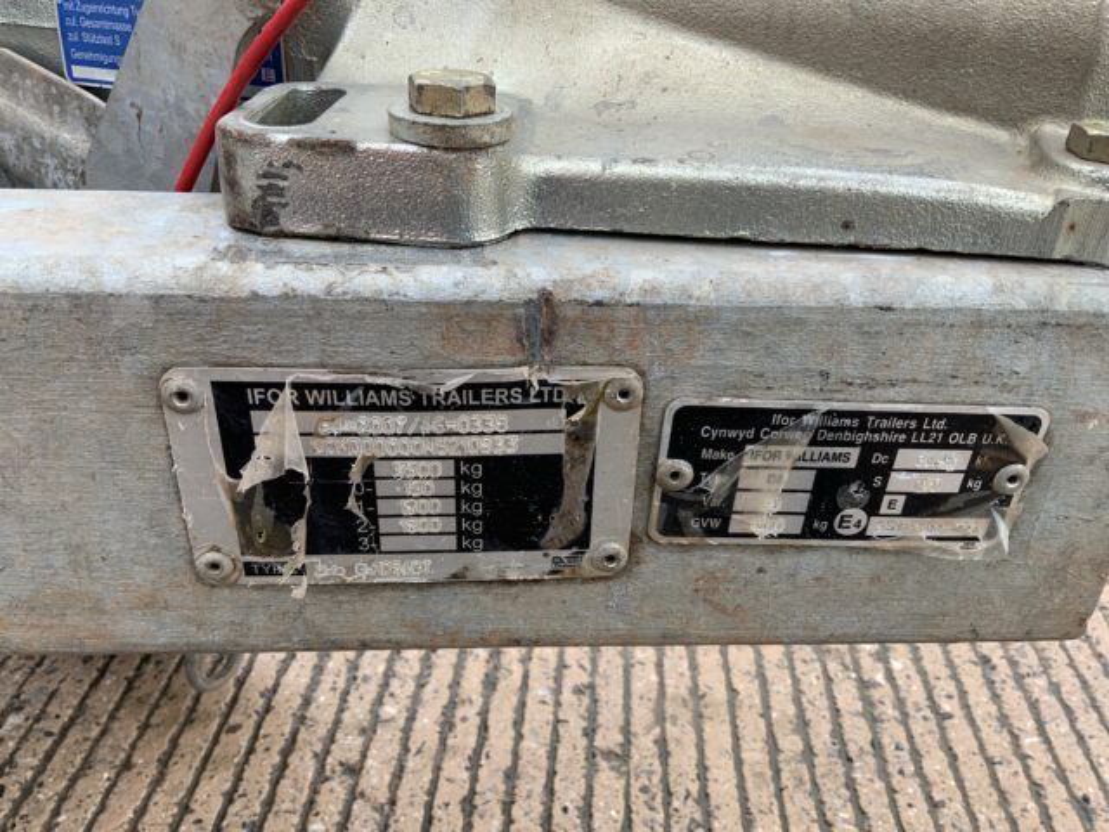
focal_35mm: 29
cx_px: 554
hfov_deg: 61.7
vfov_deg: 48.2
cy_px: 416
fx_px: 929
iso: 20
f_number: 1.8
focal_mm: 3
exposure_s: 1/122
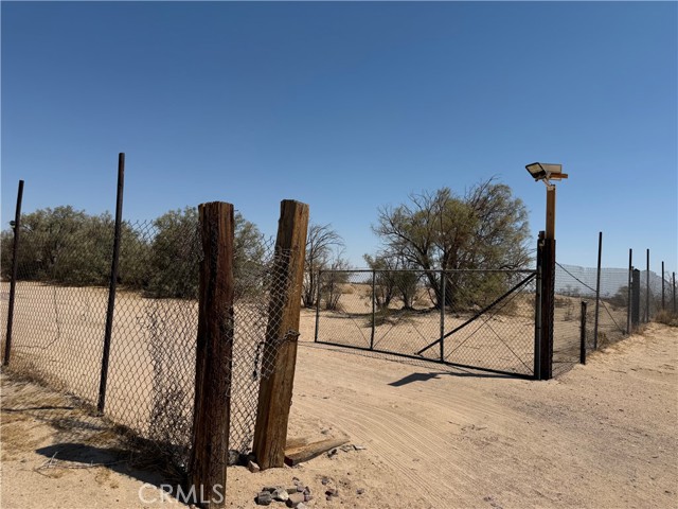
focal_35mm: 24
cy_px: 254
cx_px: 339
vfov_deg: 56.8
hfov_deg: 71.6
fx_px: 470
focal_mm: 6.76
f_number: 1.78
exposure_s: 1/9091
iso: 80
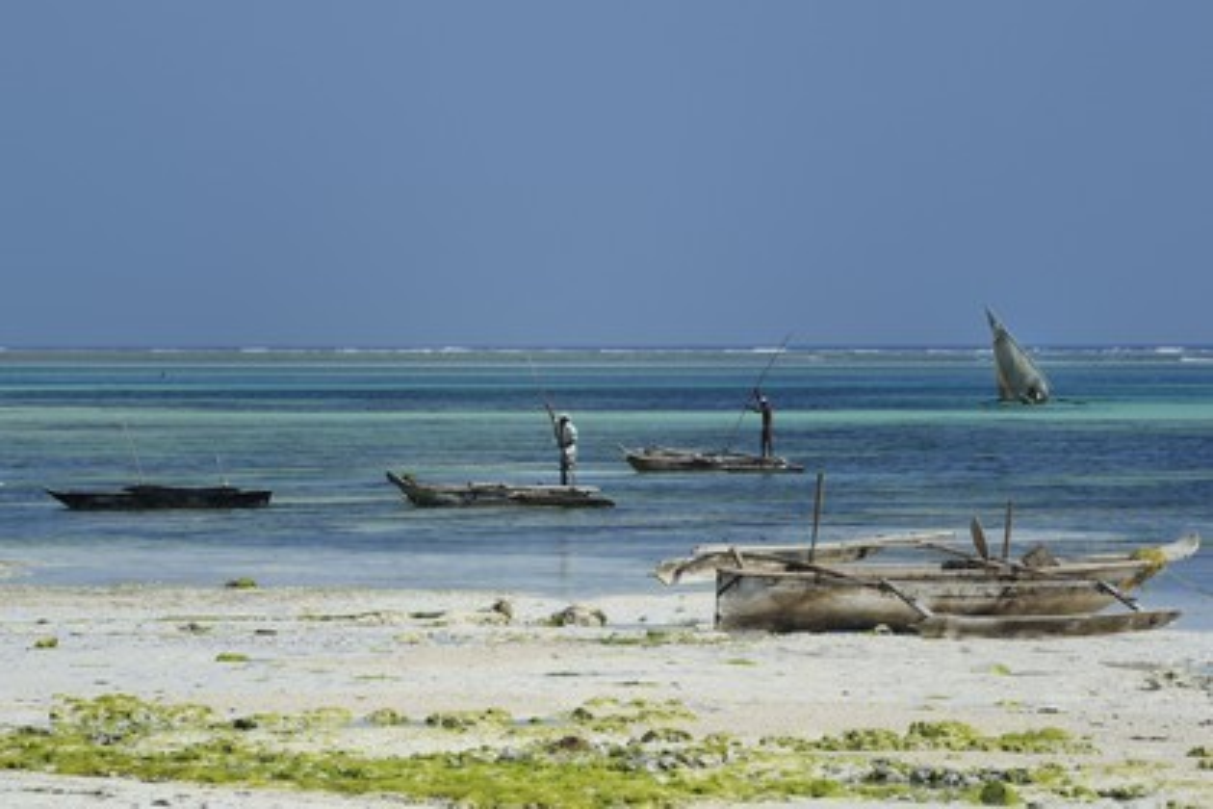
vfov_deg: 6.9
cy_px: 404
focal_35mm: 200
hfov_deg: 10.3
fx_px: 6738
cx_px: 606
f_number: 16
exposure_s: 1/200
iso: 200
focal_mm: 200
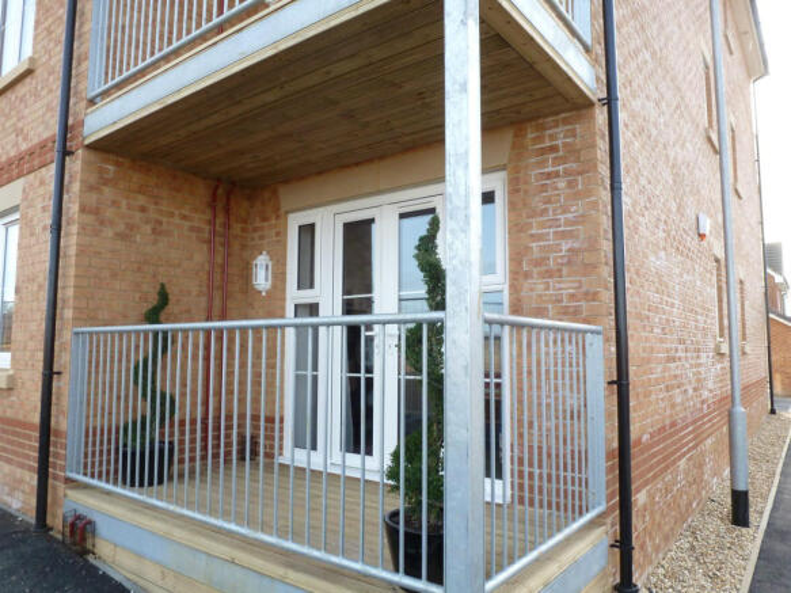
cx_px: 396
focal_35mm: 24
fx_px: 548
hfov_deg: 71.6
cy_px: 296
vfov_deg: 56.8
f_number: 3.3
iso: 100
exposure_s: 1/160
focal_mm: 4.3
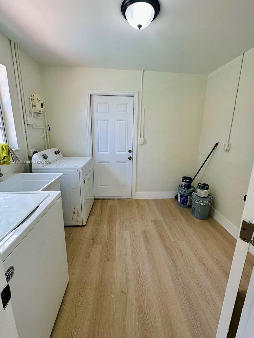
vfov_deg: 98.1
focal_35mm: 15
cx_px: 131
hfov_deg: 81.7
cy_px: 162
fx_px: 147
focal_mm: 2.22
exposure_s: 1/120
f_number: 2.2
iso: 100
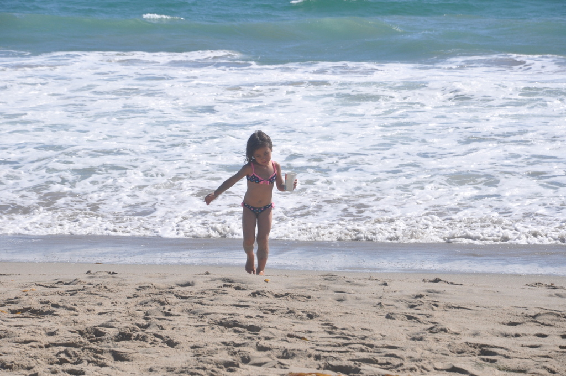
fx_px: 2473
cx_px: 283
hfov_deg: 13.1
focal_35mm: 158
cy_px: 188
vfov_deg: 8.7
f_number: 11
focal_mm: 105
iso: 250
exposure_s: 1/500
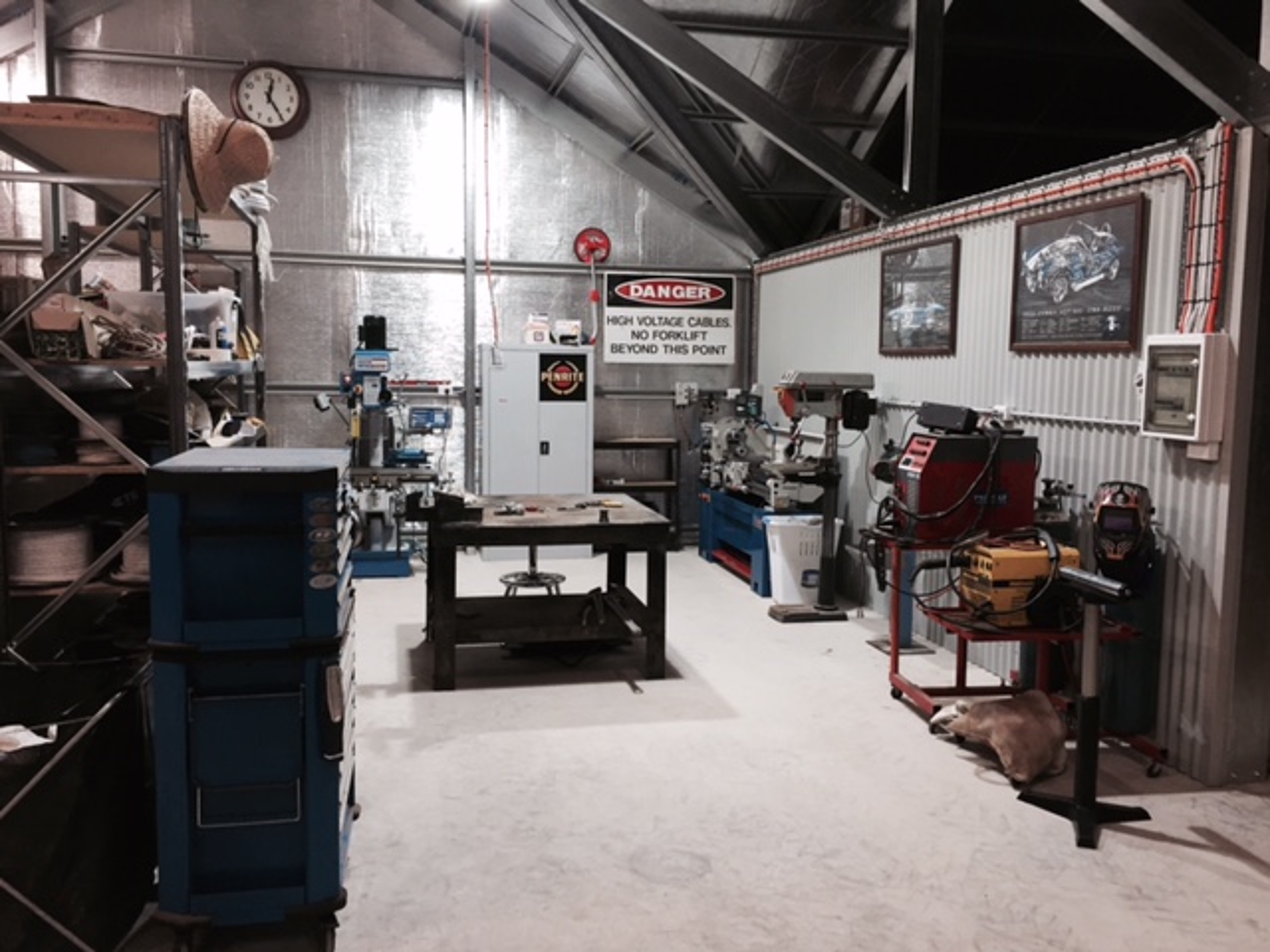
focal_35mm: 29
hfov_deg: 61.7
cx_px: 635
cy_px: 476
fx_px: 1064
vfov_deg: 48.2
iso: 50
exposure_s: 1/30
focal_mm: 4.15
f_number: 2.2
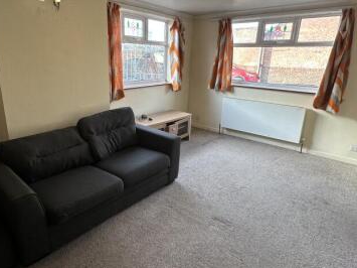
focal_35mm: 23
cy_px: 122
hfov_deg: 73.5
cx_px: 152
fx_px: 237
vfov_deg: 58.8
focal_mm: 2.22
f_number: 2.2
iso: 80
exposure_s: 1/100
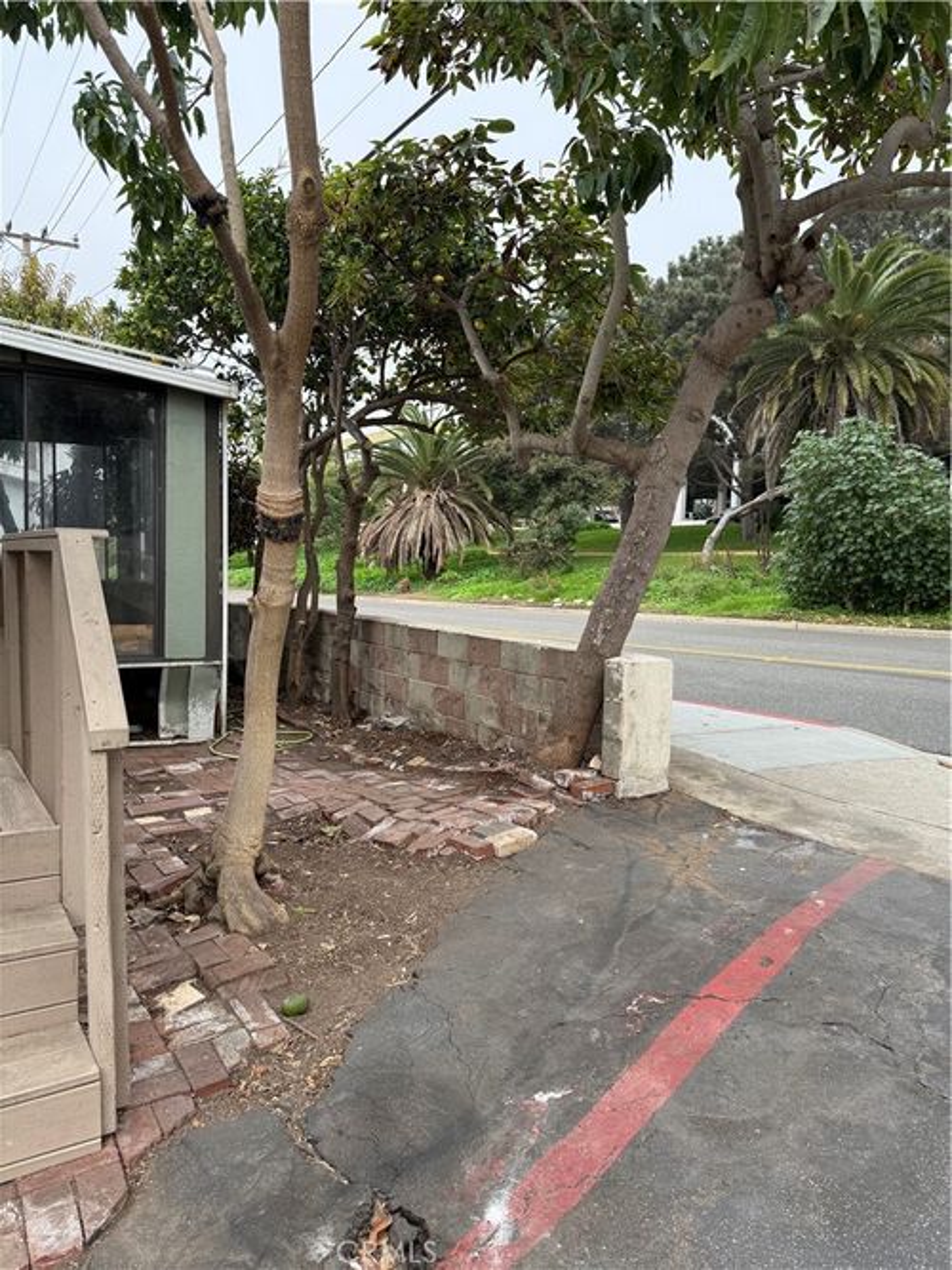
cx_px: 476
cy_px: 635
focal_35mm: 24
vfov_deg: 71.6
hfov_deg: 56.8
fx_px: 880
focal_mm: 6.76
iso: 100
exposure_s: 1/1522
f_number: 1.78
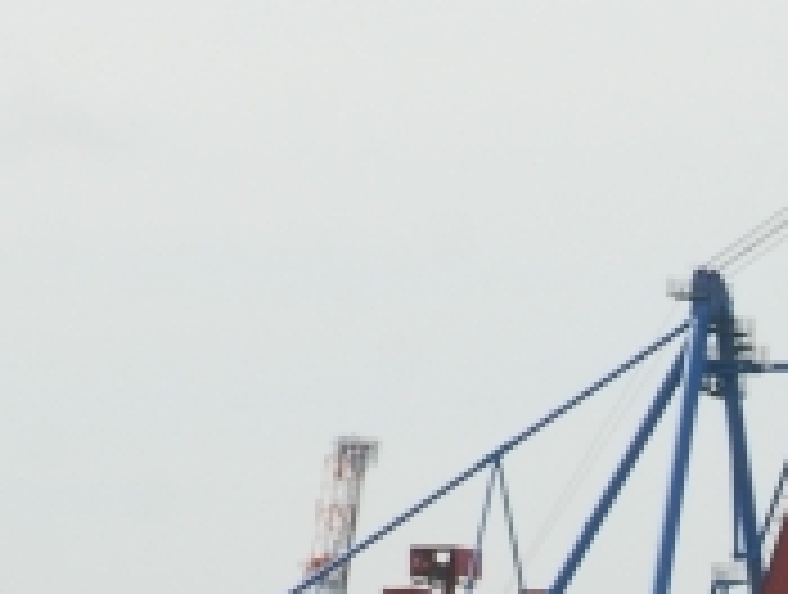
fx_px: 15375
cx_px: 1707
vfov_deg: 2.2
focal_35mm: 674
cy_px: 1105
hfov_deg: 2.9
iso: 200
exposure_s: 1/250
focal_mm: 80
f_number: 10
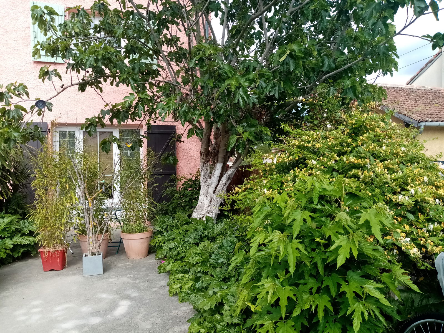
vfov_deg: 53.1
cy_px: 166
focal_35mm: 26
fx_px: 333
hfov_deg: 67.3
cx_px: 222
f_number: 1.8
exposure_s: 1/613
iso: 101
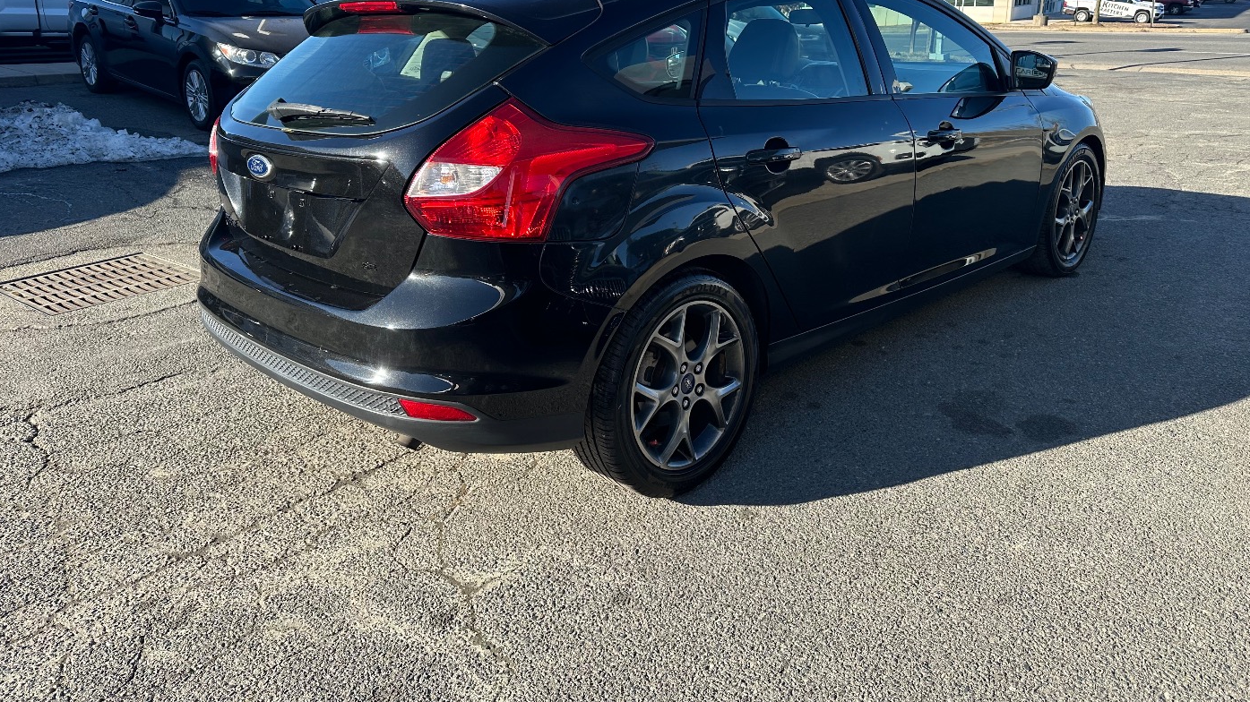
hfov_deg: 69.9
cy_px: 252
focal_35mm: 27
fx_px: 895
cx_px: 635
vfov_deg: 42.5
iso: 80
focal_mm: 6.86
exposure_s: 1/1949
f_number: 1.78
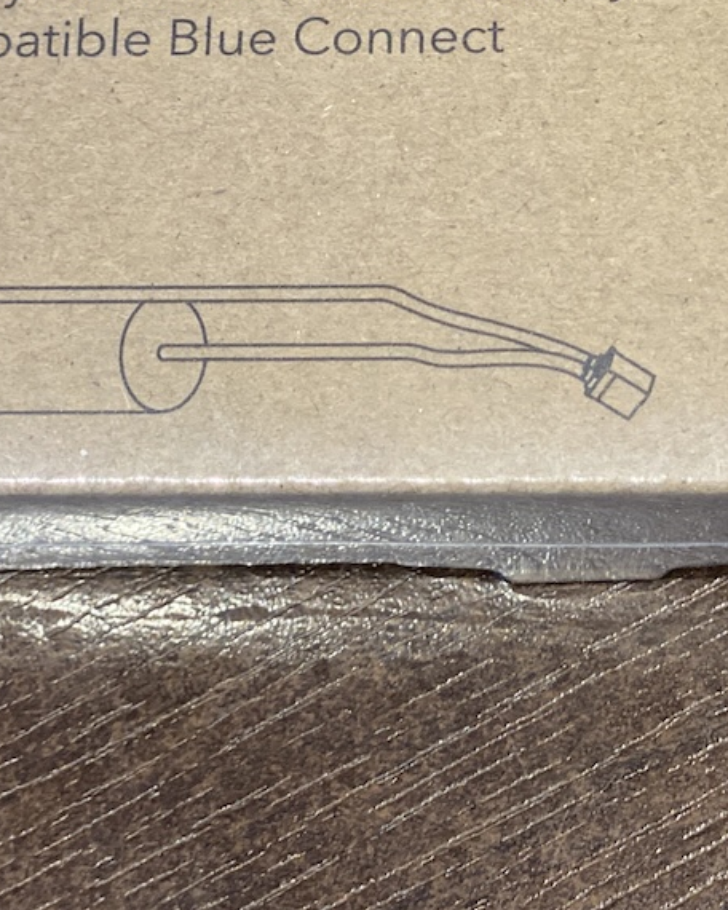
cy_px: 160
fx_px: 3070
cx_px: 541
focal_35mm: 114
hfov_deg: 13.5
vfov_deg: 16.7
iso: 125
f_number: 2
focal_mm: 6
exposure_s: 1/33
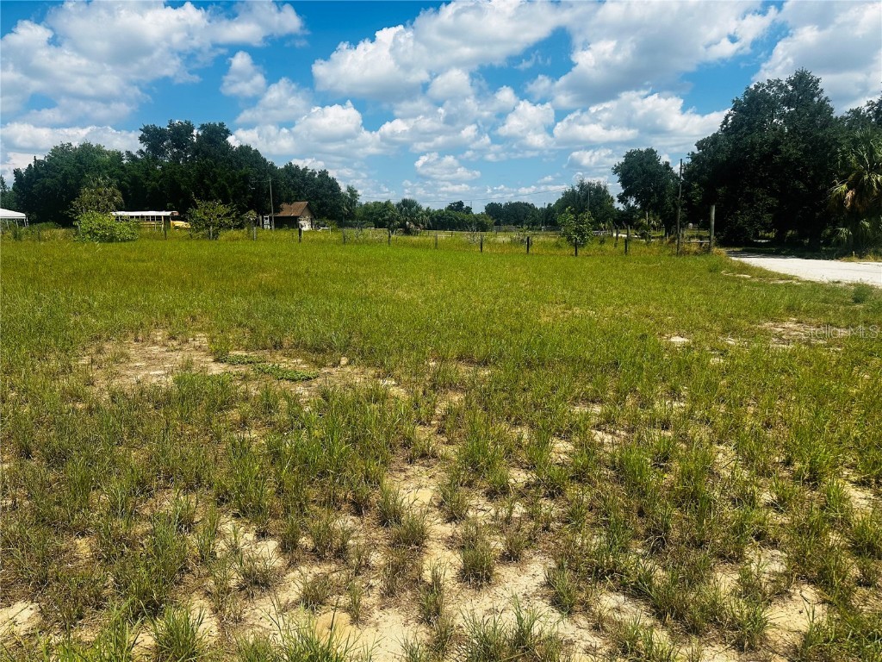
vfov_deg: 56.8
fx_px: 612
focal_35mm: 24
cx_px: 441
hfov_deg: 71.6
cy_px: 331
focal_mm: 6.86
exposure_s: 1/5525
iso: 80
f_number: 1.78
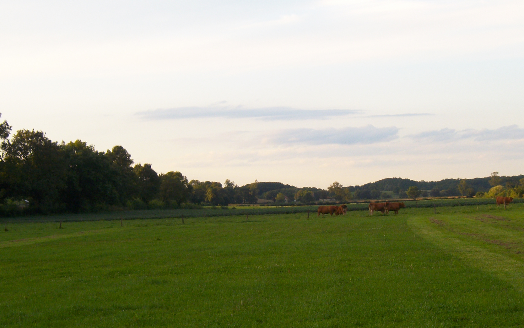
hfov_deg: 20.2
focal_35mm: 103
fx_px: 1471
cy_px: 190
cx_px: 317
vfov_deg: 12.7
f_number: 4.1
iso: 80
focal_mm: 11
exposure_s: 1/134
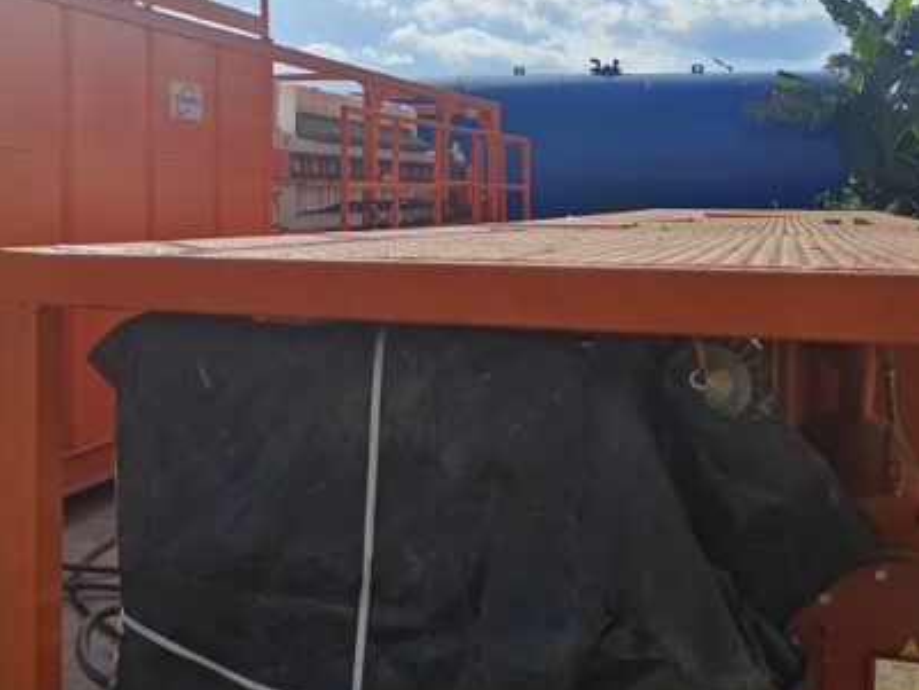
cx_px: 325
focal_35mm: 46
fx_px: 1222
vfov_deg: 31.3
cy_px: 241
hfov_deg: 40.8
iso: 50
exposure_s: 1/3155
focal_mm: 5.56
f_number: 1.88
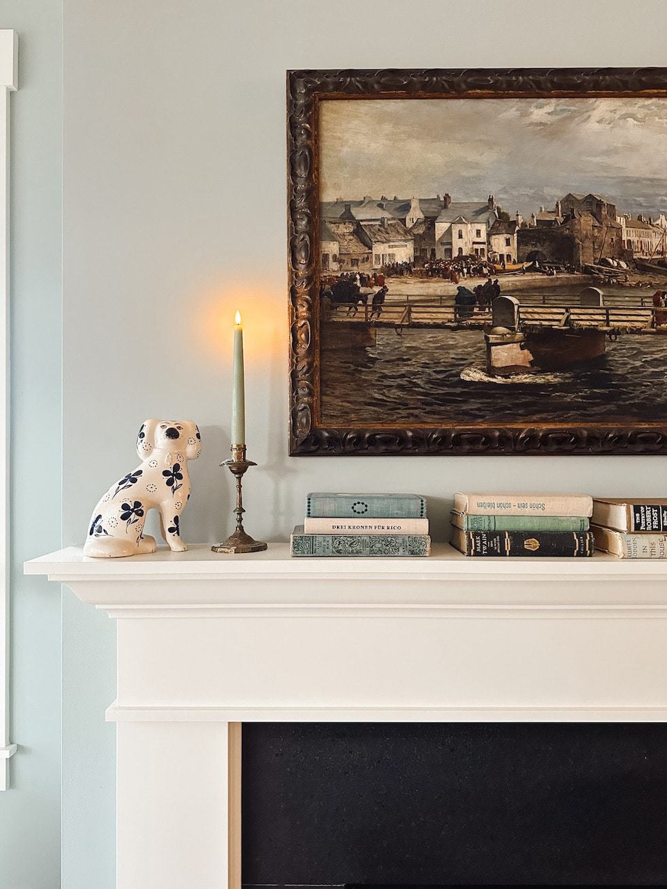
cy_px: 444
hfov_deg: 56.8
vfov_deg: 71.6
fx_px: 617
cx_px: 334
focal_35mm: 24
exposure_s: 1/55
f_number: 1.8
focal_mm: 6.86
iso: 640
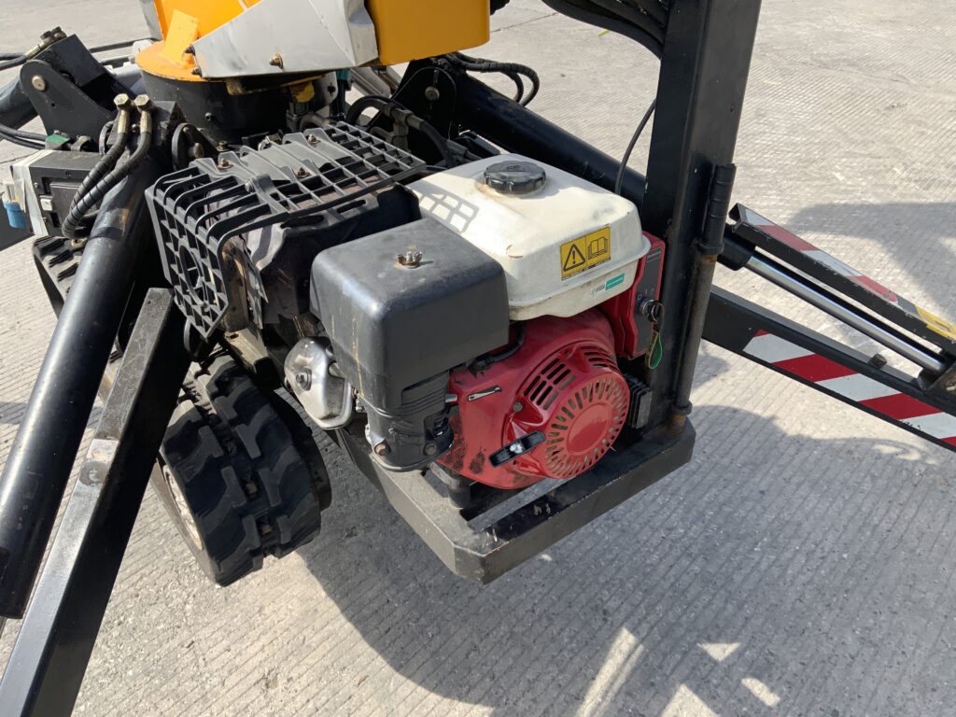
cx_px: 478
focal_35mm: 29
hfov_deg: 61.7
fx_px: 801
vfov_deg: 48.2
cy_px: 358
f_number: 1.8
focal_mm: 3
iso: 16
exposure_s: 1/691
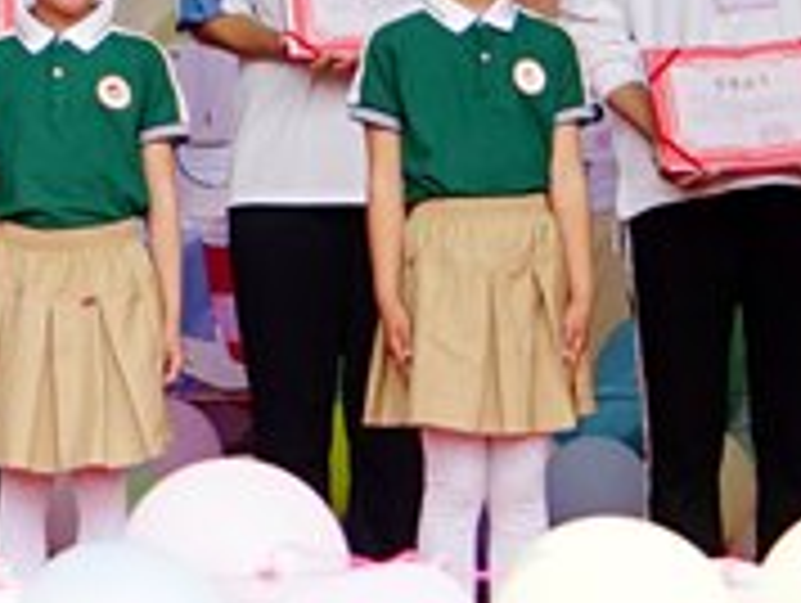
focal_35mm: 291
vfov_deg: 5.0
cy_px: -688
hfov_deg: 6.7
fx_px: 6743
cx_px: -446
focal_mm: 45
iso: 500
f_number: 4
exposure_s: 1/500
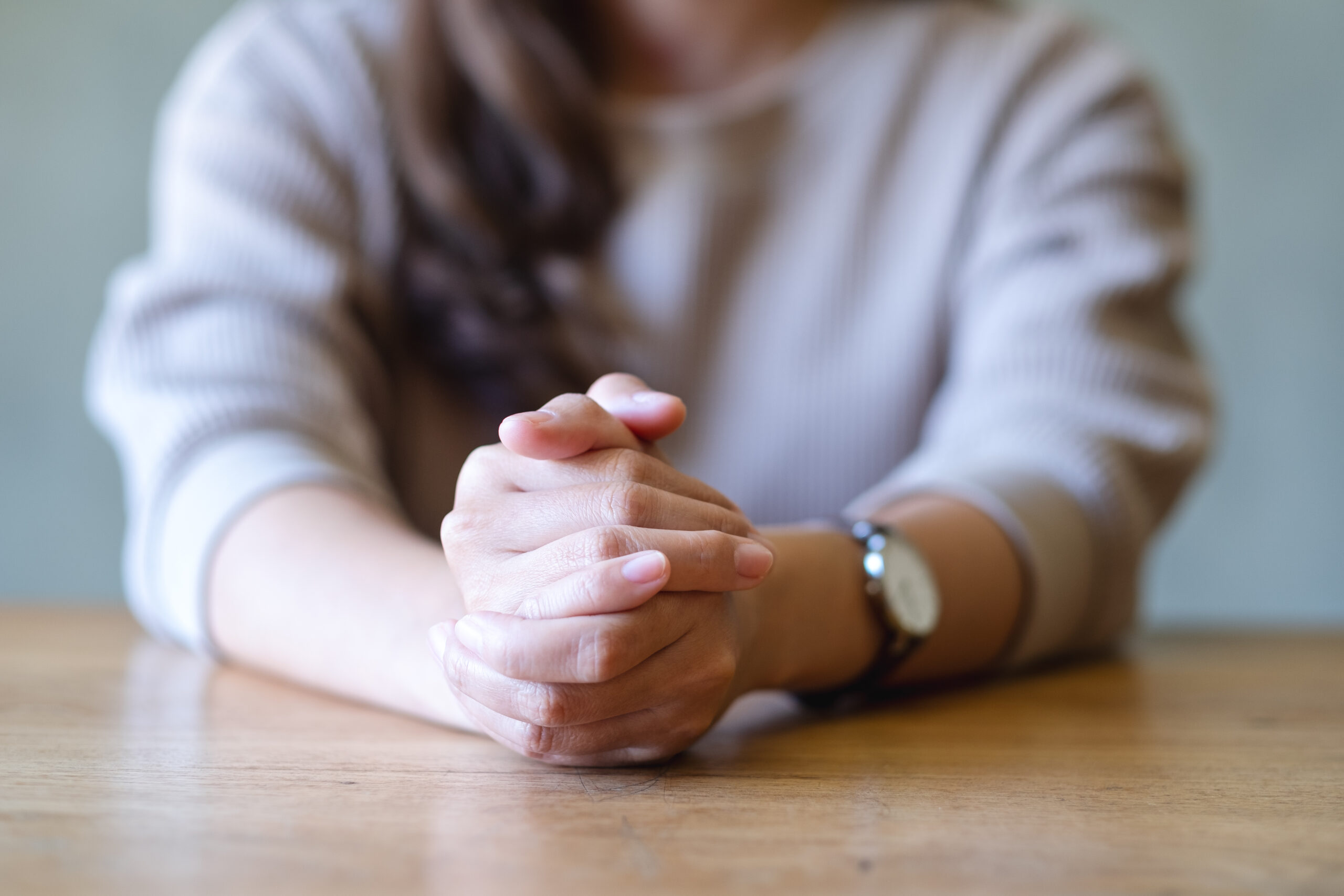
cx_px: 672
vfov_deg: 16.3
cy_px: 448
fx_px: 3136
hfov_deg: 24.2
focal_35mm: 84
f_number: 2
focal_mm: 56
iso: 200
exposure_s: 1/110
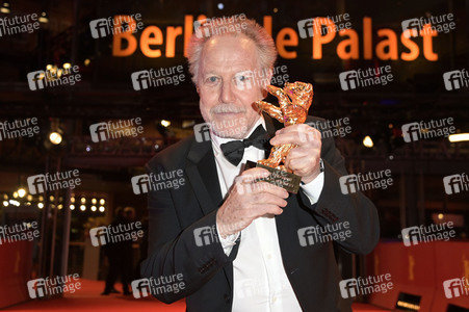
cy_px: 156
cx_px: 234
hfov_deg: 46.4
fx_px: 547
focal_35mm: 42
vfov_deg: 31.8
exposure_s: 1/250
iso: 1000
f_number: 4.5
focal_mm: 42
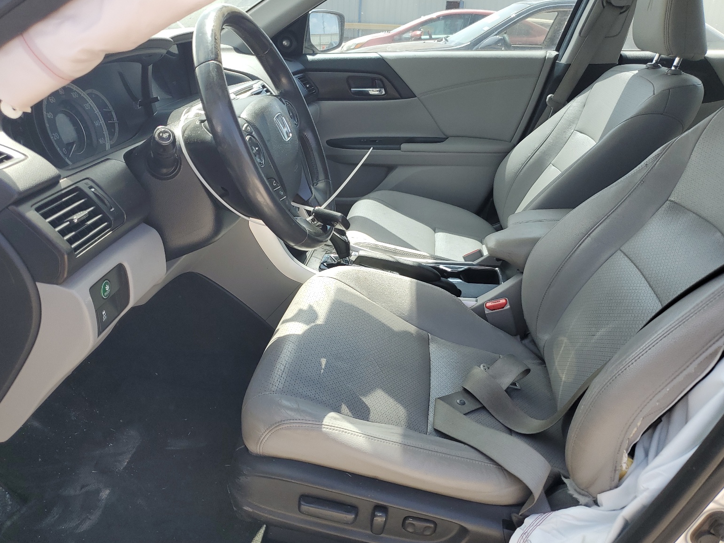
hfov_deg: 65.3
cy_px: 273
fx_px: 565
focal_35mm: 27
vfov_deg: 51.4
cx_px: 353
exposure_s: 1/625
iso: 50
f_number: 1.5
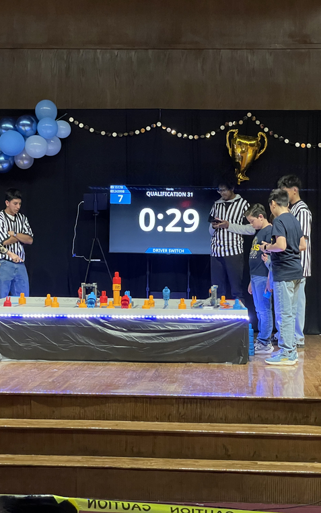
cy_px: 255
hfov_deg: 17.6
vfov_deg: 27.8
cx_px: 173
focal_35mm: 74
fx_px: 1036
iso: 1000
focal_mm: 6
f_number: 2
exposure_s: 1/30
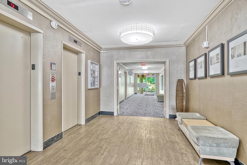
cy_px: 82
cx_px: 124
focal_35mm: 18
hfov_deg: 90.0
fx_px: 123
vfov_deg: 67.4
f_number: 8
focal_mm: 18
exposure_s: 1/8
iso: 640
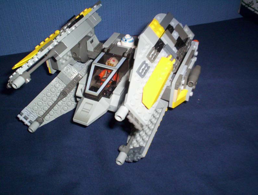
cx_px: 129
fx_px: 284
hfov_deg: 48.9
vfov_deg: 37.9
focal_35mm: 38
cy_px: 98
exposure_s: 1/60
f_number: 4.5
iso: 140
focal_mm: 4.99
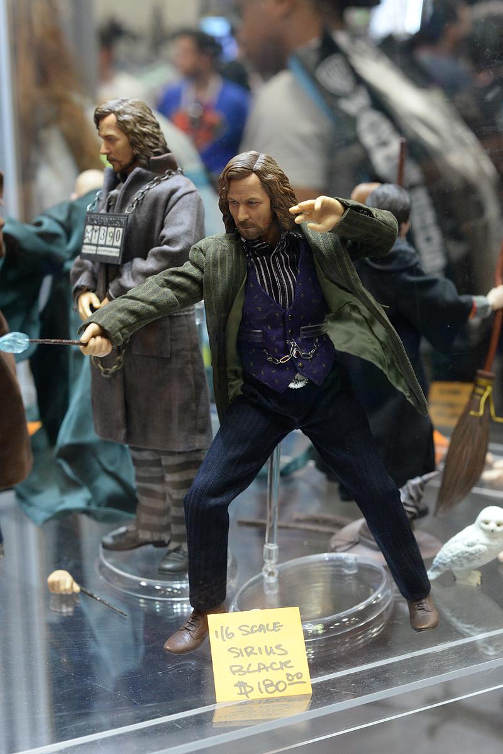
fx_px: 1047
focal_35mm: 50
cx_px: 252
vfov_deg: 39.6
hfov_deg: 27.0
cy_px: 377
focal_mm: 50
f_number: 5.6
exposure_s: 1/100
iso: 3200
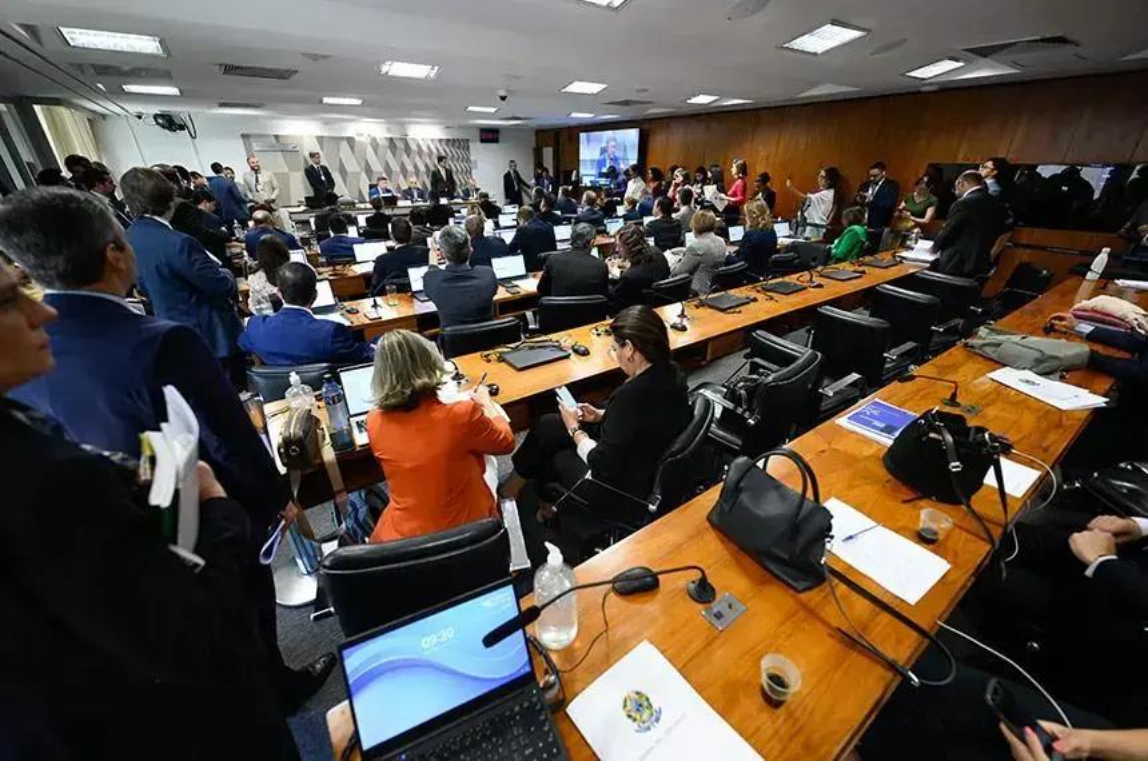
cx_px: 574
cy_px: 380
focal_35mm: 14
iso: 2000
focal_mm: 14
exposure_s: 1/200
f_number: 2.8
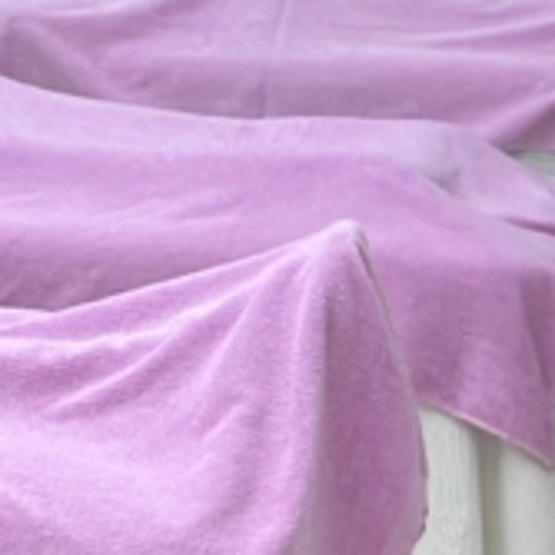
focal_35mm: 304
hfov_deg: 5.3
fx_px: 5514
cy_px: 56
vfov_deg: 5.8
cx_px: -1429
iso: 80
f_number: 1.78
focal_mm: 6.86
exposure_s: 1/444
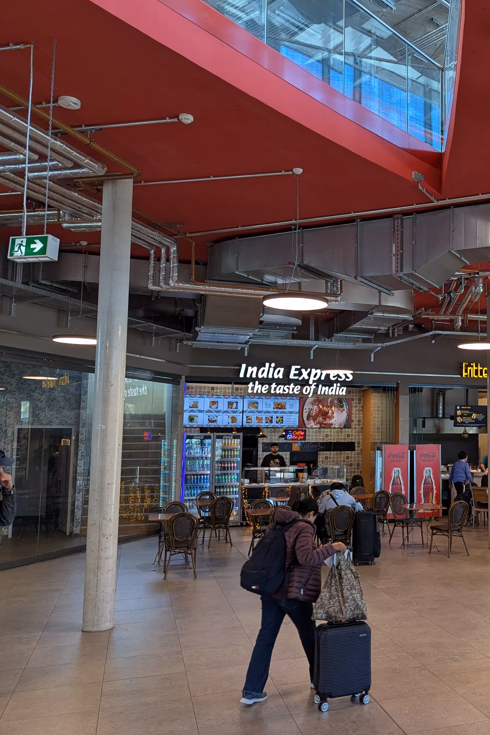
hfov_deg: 36.7
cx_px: 432
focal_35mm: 34
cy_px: 365
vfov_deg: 55.8
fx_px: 694
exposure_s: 1/100
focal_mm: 6.81
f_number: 1.85
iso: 49
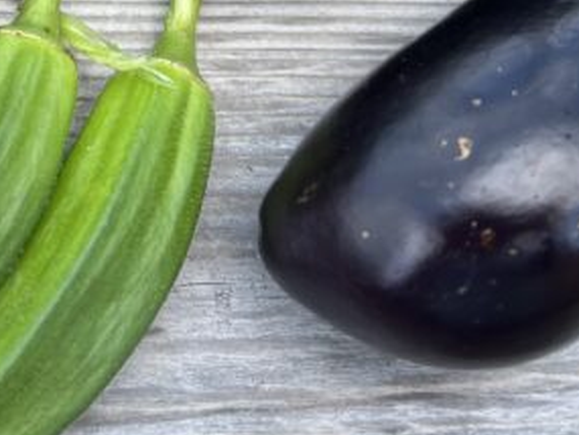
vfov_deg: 19.9
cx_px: -8
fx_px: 1171
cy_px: -67
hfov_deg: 26.2
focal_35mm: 70
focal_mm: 5.7
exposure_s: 1/873
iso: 50
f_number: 1.5
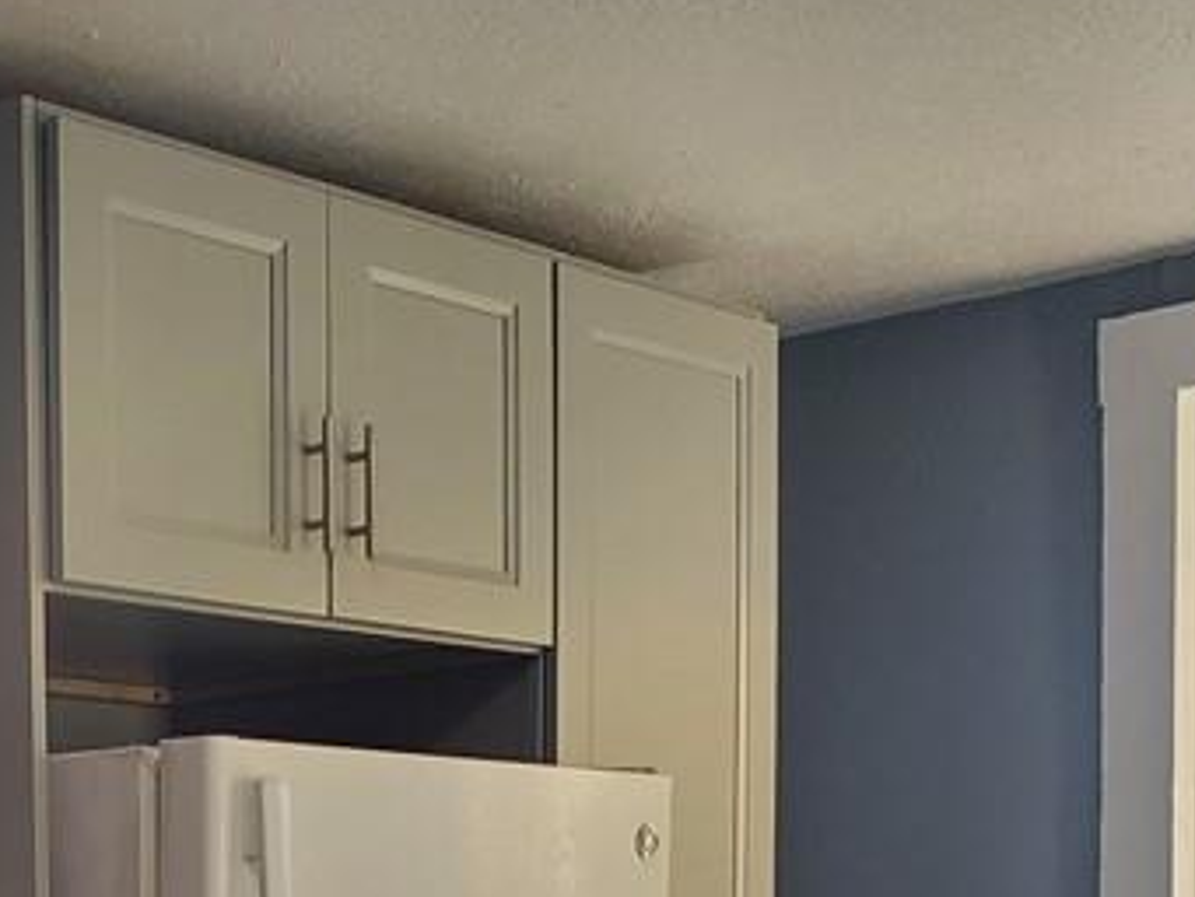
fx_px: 2694
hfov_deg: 24.5
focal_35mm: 78
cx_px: 182
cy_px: 1188
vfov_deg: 17.6
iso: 100
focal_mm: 4.3
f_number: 2.4
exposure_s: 1/120
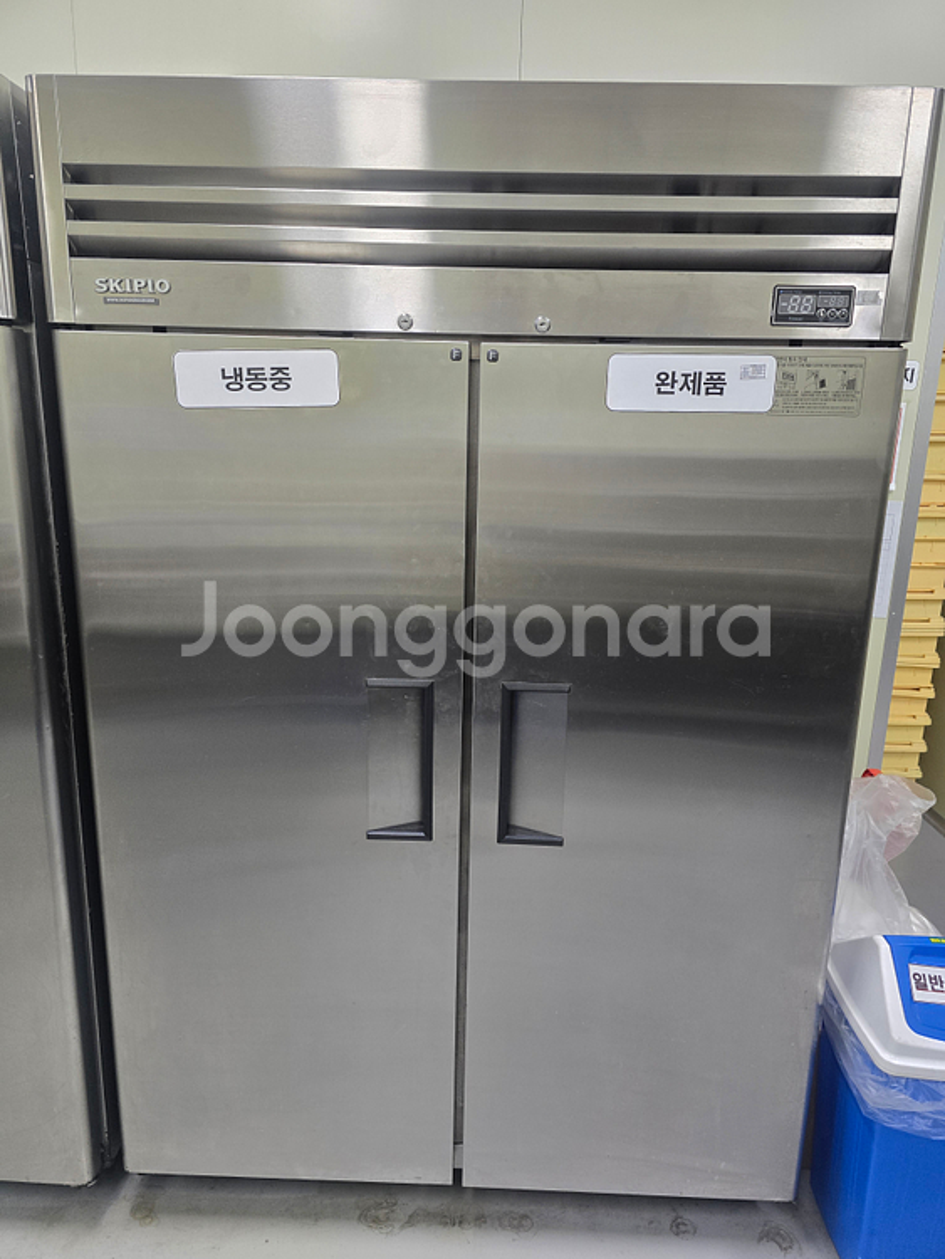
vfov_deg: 73.9
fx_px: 837
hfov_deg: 58.9
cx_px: 472
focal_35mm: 23
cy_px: 630
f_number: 1.7
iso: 250
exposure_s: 1/120
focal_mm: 6.3
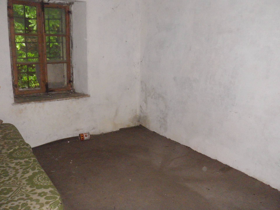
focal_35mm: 35
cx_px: 140
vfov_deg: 40.7
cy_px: 105
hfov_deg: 52.6
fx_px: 283
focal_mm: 6.2
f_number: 3.8
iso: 400
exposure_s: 1/60
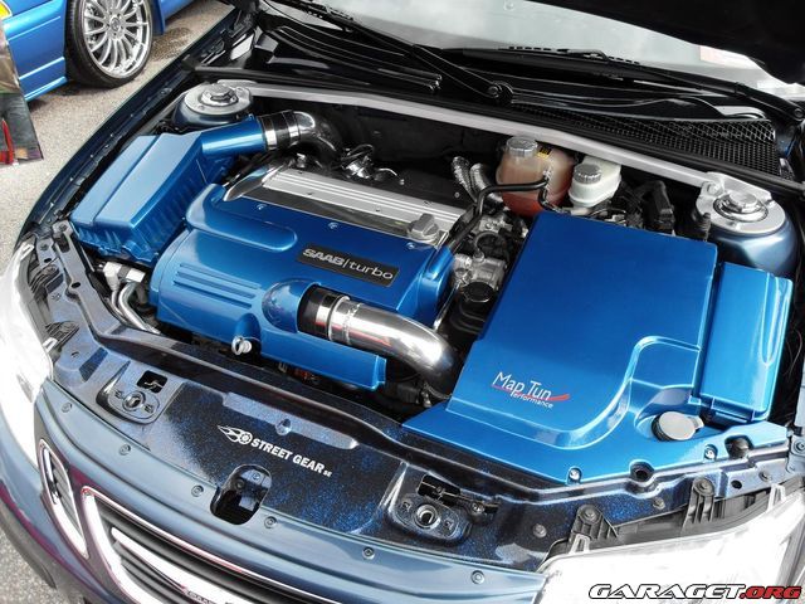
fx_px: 651
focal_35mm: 28
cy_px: 302
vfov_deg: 49.7
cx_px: 402
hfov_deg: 63.4
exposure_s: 1/180
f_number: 2.8
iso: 80
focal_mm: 6
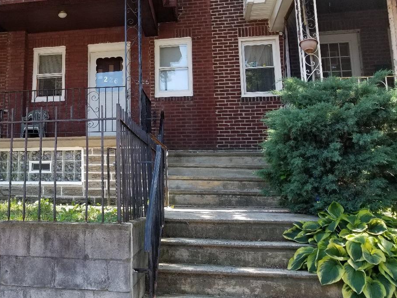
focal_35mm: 41
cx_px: 85
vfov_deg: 34.8
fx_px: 470
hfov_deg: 43.8
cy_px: 95
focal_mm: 4.25
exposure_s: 1/253
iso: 50
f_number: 1.7
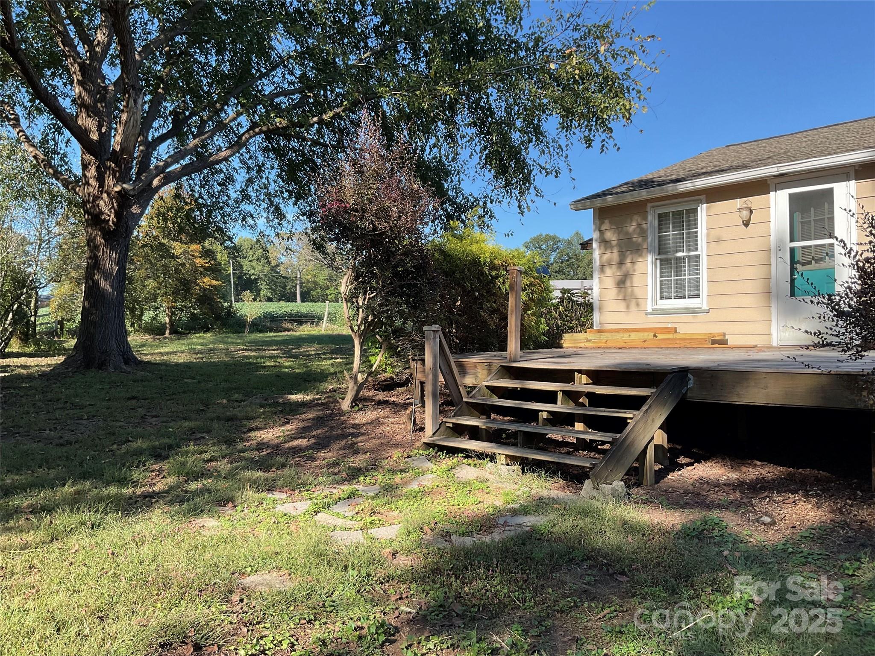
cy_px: 328
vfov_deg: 48.2
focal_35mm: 29
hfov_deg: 61.7
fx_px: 733
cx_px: 438
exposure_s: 1/666
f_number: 1.8
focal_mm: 3
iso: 16
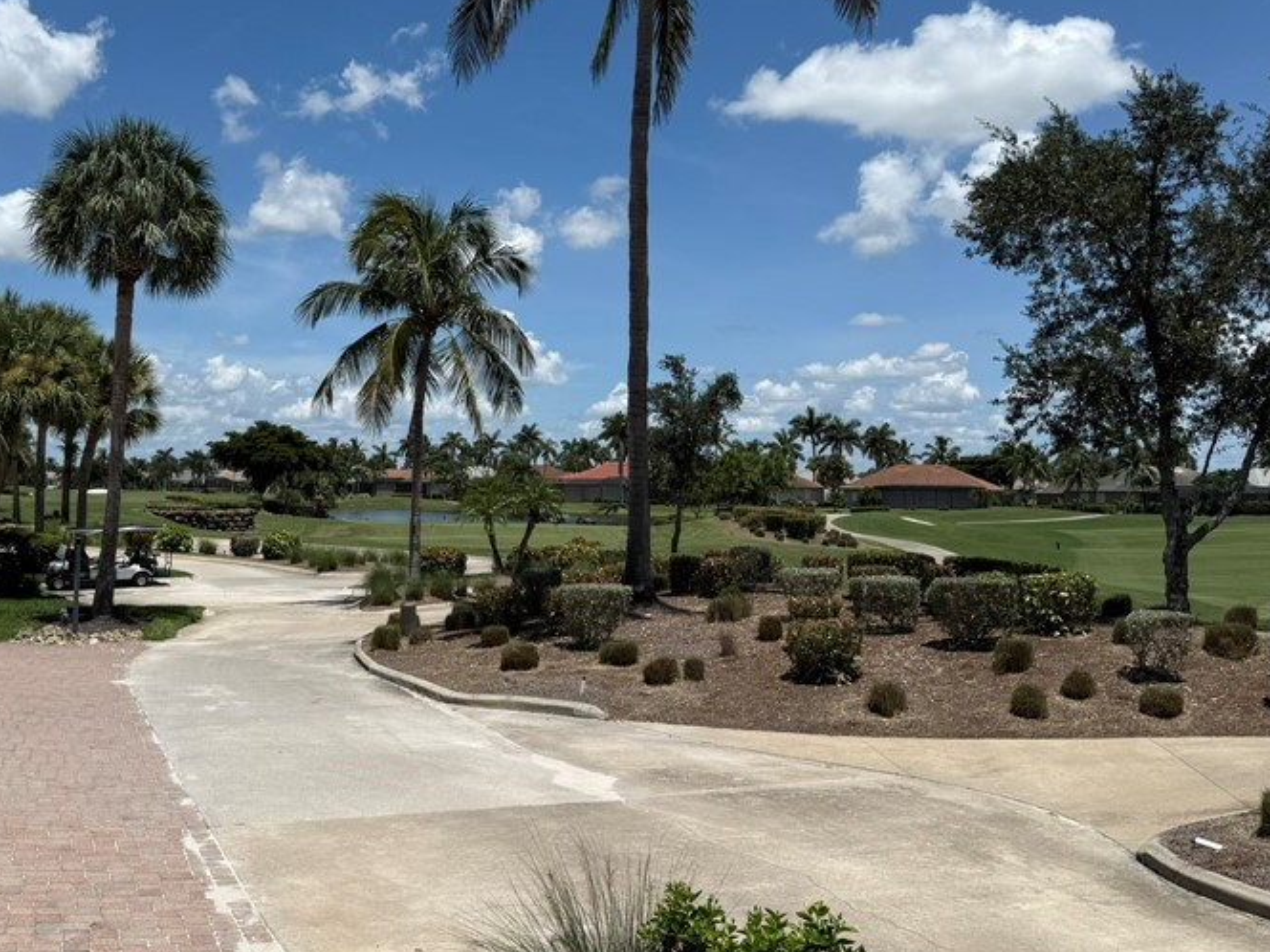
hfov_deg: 49.7
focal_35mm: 37
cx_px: 480
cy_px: 419
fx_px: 1357
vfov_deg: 38.6
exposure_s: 1/8130
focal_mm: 6.76
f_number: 1.78
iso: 80
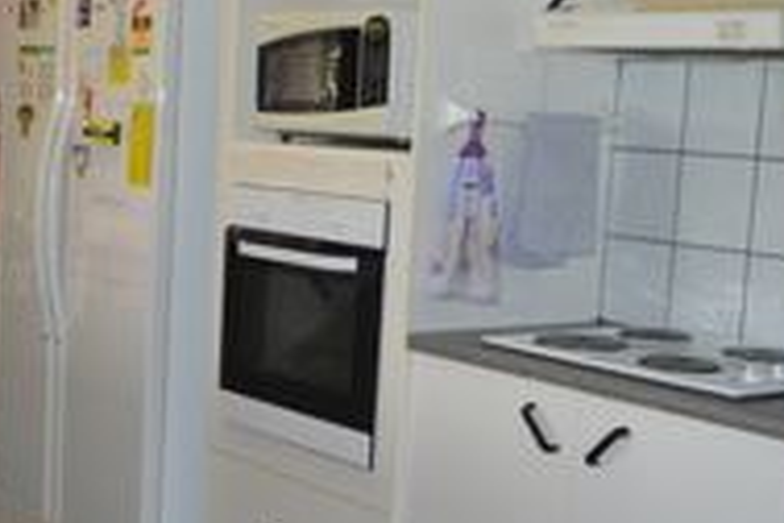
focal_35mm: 67
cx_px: 162
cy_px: 363
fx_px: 1459
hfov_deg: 29.4
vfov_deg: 20.2
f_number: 3.5
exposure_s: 1/60
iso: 450
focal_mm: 18
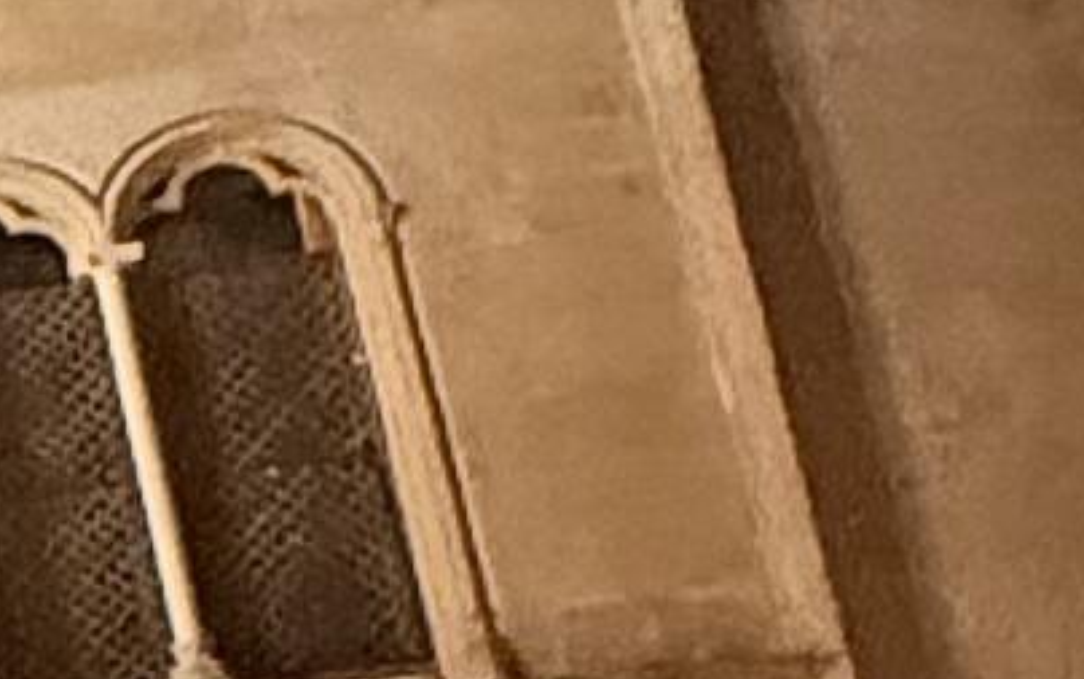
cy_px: 714
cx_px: -2960
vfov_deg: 8.8
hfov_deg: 8.7
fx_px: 4375
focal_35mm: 148
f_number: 2.2
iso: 1000
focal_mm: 2.22
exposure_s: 1/33
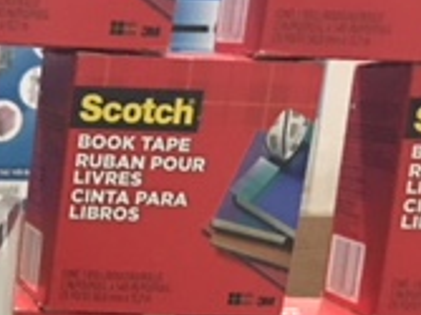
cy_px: 471
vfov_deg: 12.7
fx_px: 1349
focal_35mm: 111
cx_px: -234
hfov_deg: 16.1
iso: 100
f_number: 2.2
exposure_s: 1/4
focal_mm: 4.15
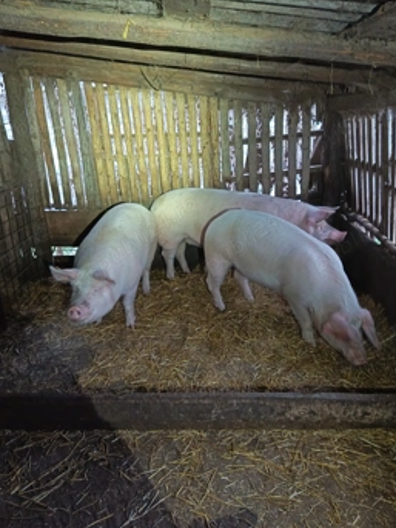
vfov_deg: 63.5
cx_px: 200
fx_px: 427
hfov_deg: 49.7
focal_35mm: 28
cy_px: 260
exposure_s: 1/20
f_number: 1.75
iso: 5948
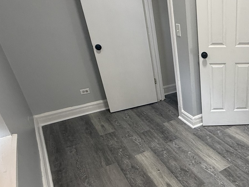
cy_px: 121
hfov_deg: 51.4
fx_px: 223
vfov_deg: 44.9
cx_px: 225
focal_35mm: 31
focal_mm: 2.22
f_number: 2.2
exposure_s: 1/120
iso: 200
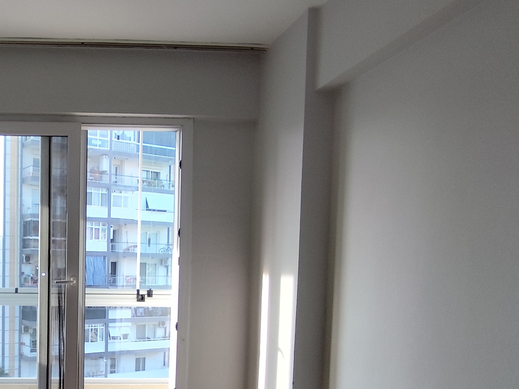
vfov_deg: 36.4
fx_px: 570
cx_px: 61
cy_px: 311
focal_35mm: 38
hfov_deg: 44.9
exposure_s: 1/148
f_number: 2.2
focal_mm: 1.65
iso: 50
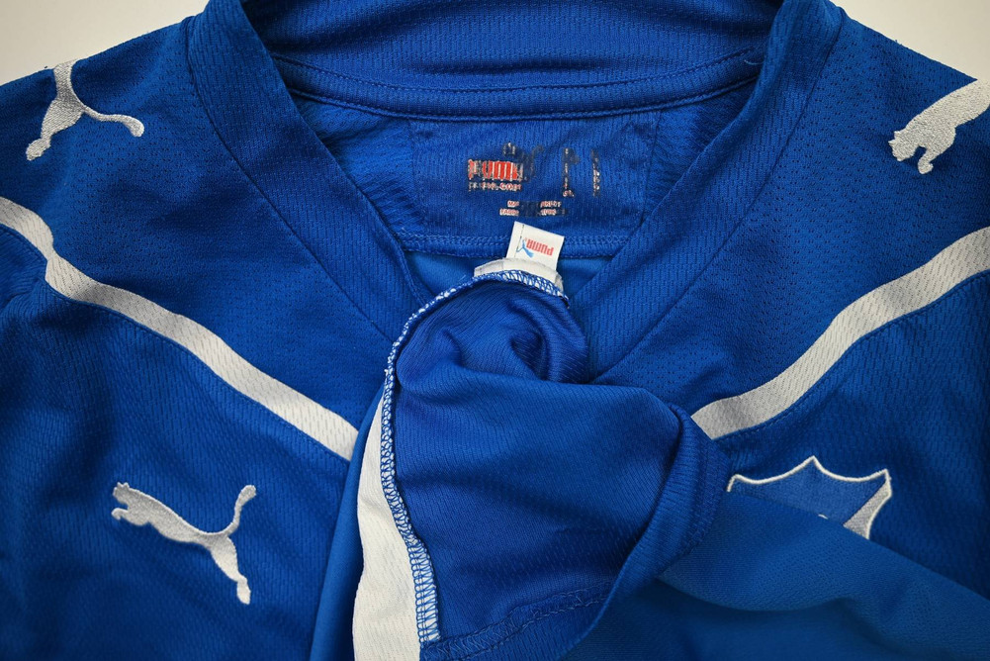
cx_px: 495
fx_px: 729
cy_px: 330
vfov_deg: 48.8
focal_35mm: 26
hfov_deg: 68.4
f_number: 5.6
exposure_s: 1/125
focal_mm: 26.5
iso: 200
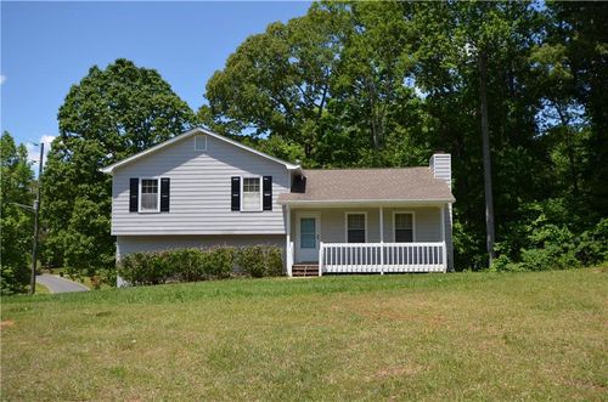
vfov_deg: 36.7
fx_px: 607
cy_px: 201
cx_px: 304
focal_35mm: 36
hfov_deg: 53.2
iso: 160
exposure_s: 1/250
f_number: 8
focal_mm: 24
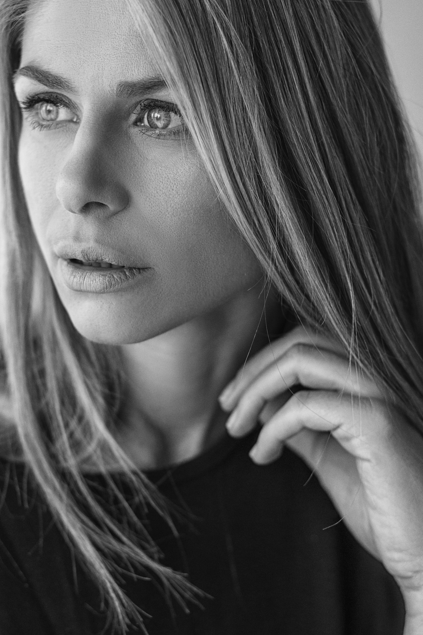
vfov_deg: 31.9
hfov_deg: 21.6
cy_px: 328
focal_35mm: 63
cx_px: 175
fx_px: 1109
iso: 800
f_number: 3.5
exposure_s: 1/250
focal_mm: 50
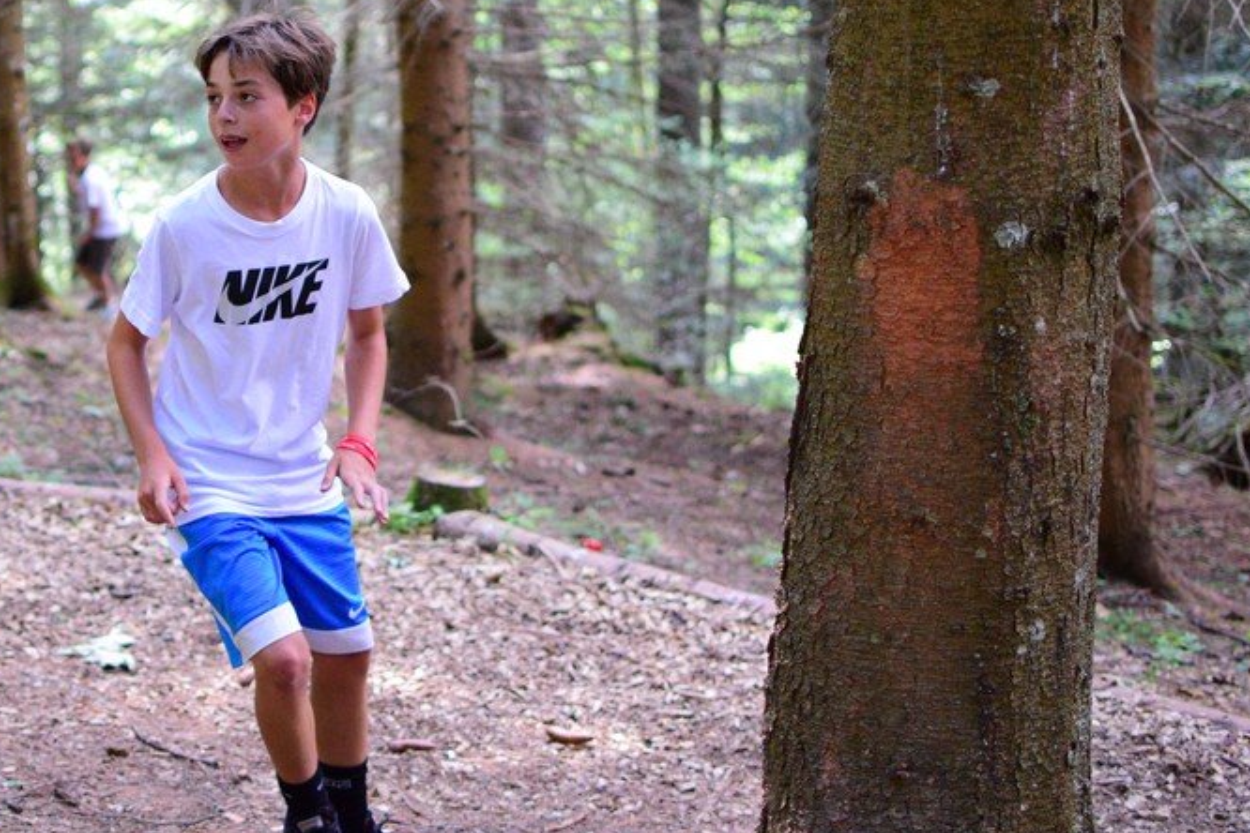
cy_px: 262
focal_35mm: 81
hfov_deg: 24.9
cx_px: 332
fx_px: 2804
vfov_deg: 16.9
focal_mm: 35
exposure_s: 1/500
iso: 2200
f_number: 1.8
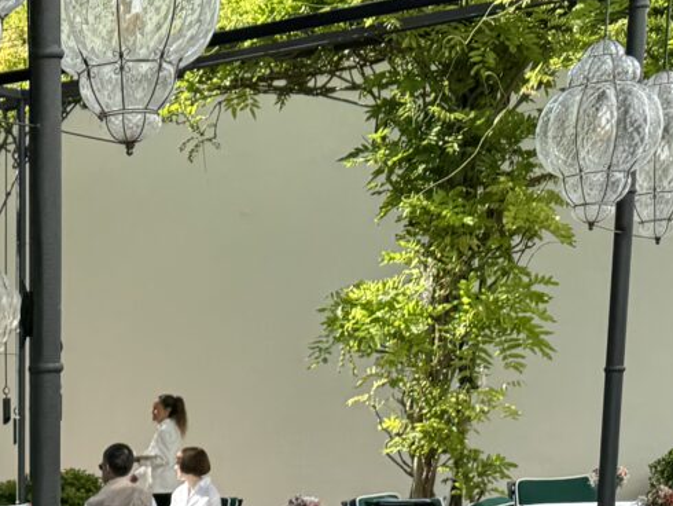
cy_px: 850
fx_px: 1828
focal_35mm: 94
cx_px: -253
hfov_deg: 19.0
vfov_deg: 14.3
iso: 80
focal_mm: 6.76
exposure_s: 1/1560
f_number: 1.78
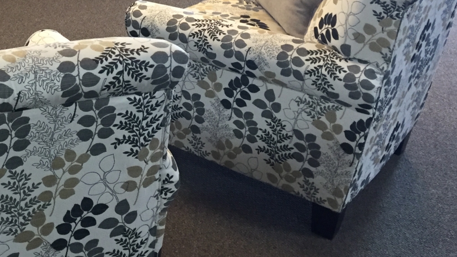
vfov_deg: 17.6
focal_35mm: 65
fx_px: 788
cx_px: 43
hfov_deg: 30.9
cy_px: -54
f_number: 2.2
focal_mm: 4.15
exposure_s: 1/30
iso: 160
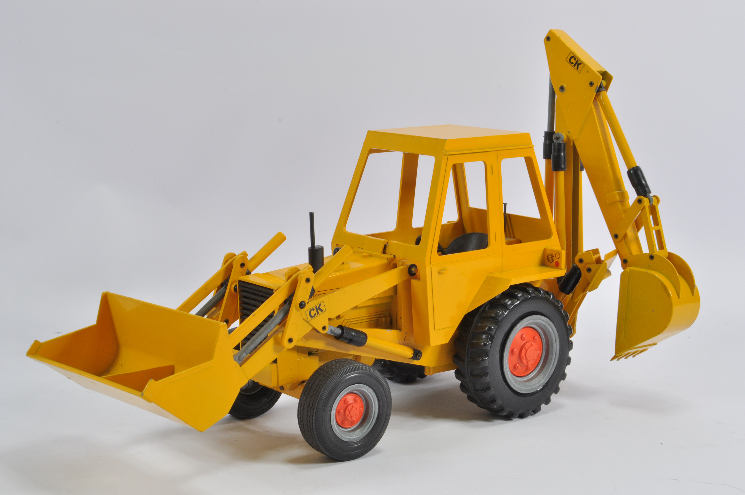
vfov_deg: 20.1
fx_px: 1395
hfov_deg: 29.9
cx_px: 372
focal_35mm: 68
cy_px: 248
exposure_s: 1/8
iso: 250
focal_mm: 45
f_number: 29
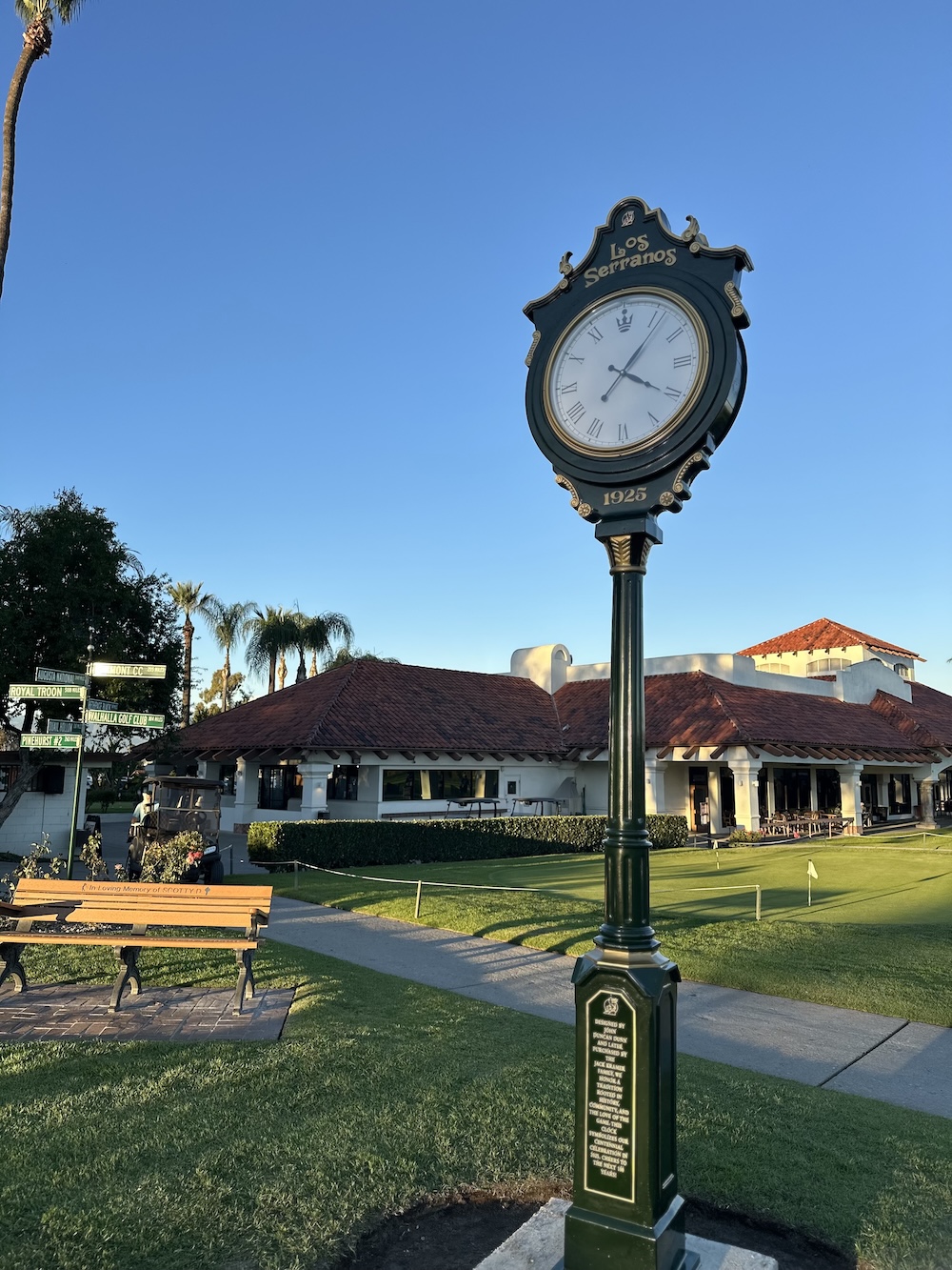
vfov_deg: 71.6
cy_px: 635
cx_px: 476
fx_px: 880
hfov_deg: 56.8
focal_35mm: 24
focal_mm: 6.86
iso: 80
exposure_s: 1/1613
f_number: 1.78
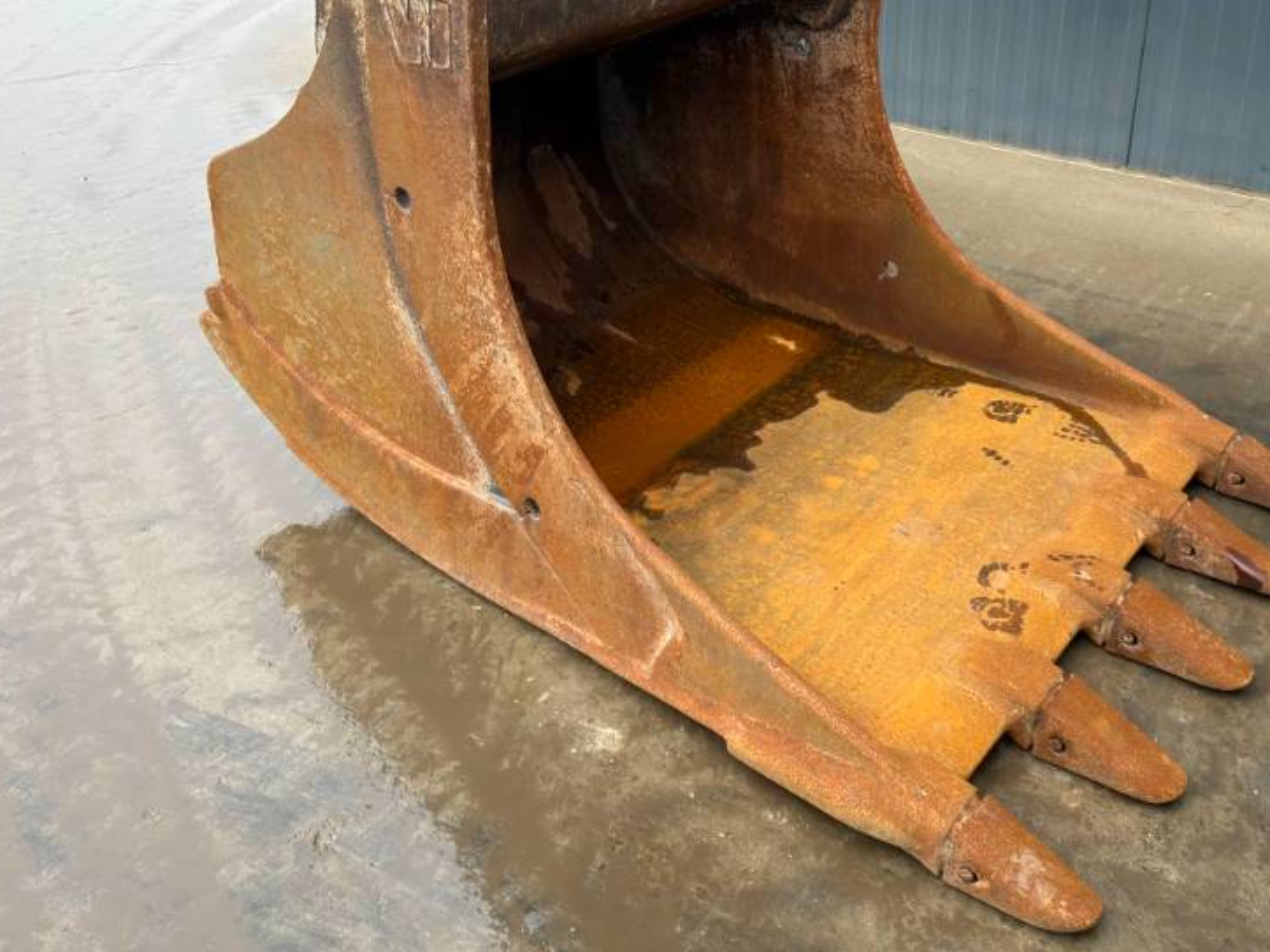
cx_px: 792
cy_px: 281
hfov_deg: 53.4
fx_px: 1247
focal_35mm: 34
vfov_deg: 41.0
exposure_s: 1/66
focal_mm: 6.76
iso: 100
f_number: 1.78
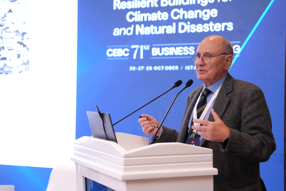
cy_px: 96
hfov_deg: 29.2
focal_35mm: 69
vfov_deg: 19.8
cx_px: 143
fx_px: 549
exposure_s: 1/160
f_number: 2.8
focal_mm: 69
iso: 640
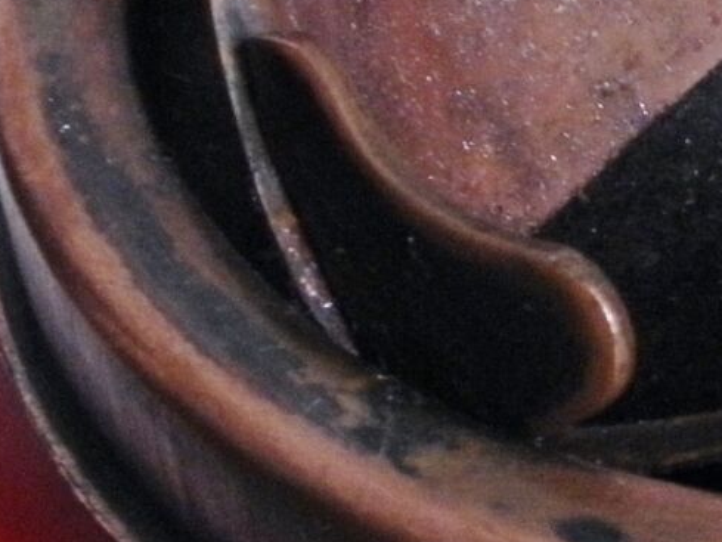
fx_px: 4152
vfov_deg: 7.5
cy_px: 415
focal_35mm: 199
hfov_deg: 9.7
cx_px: 1029
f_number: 3.7
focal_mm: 6.8
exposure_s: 1/20
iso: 200
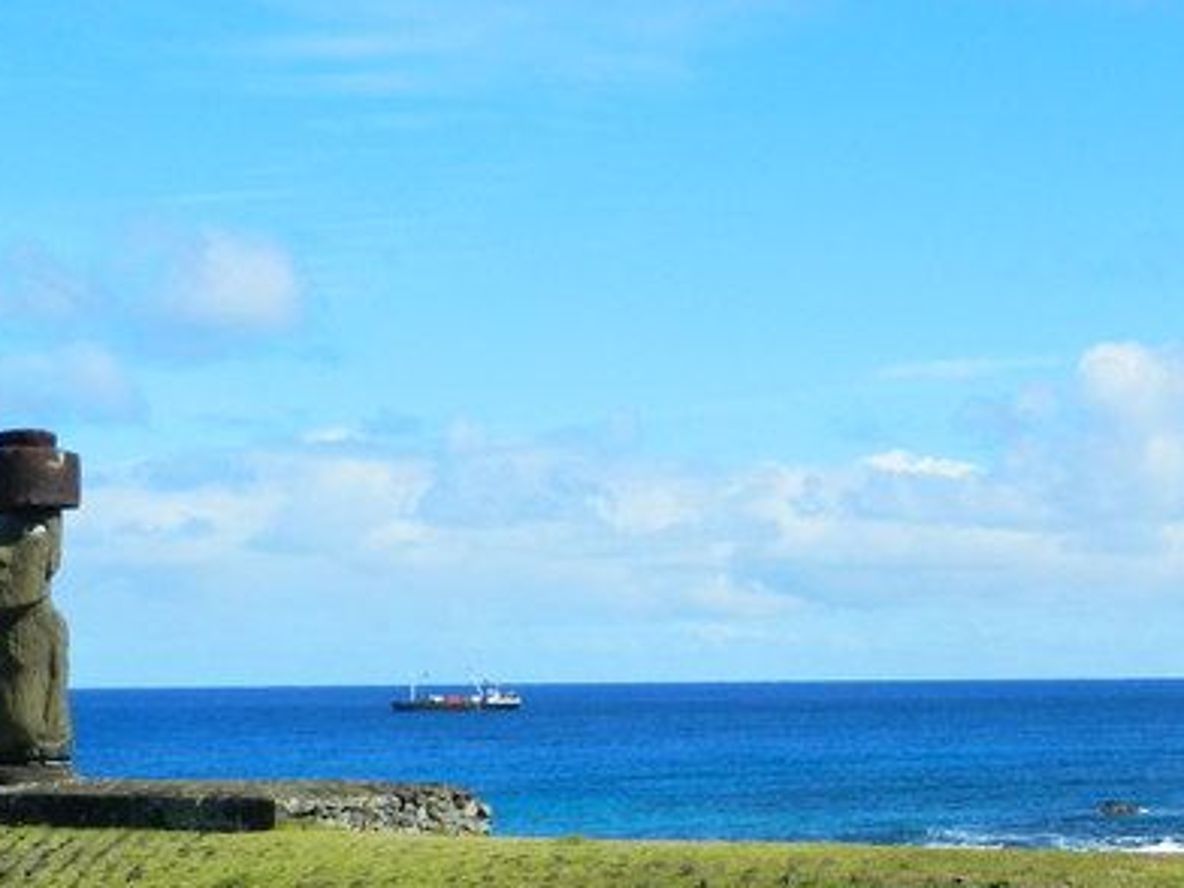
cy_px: 501
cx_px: 1115
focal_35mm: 81
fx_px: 2771
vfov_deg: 18.2
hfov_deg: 23.4
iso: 80
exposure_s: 1/160
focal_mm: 5.6
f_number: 9.1
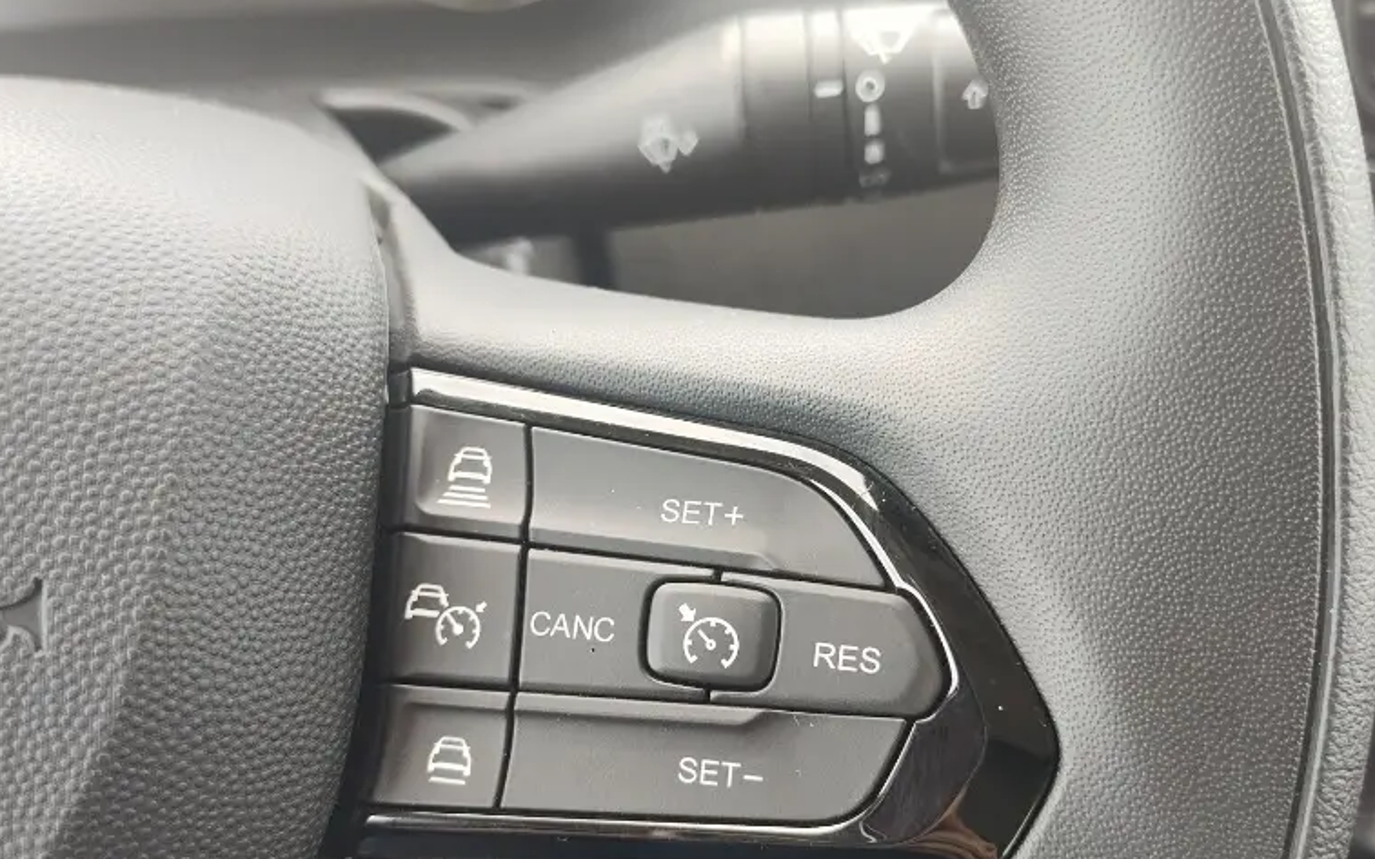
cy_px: 530
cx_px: 688
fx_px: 1237
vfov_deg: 38.1
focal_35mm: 33
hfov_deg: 58.1
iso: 170
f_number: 1.8
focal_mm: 5.56
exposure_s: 1/120
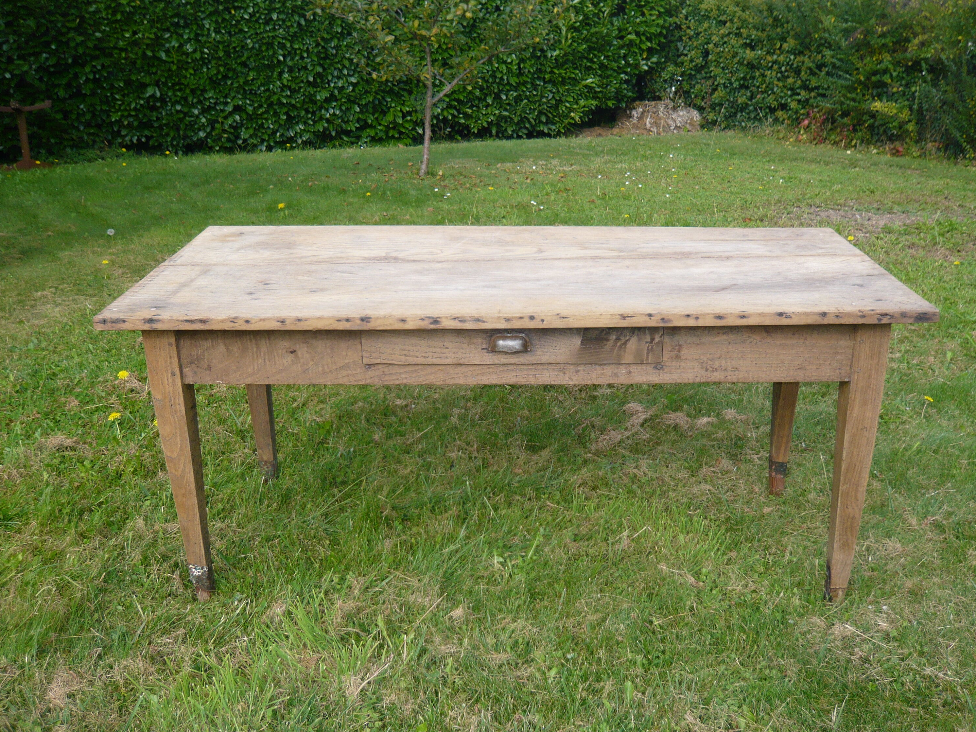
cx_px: 499
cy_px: 369
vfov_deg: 40.7
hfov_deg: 52.6
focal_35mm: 35
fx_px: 987
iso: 100
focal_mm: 5.5
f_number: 3.1
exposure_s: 1/500
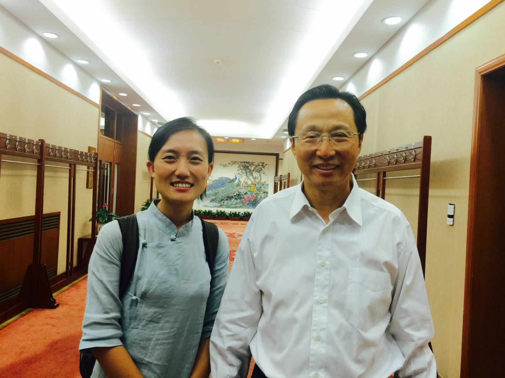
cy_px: 189
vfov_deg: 48.2
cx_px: 252
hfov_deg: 61.7
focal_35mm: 29
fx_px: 423
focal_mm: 4.15
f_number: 2.2
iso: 40
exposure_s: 1/30
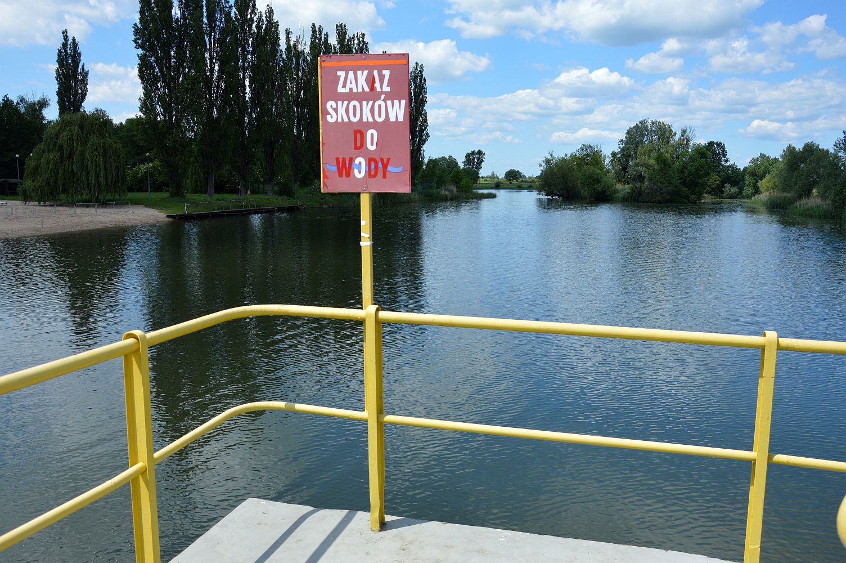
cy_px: 282
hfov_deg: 59.5
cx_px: 423
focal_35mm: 32
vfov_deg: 41.6
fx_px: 740
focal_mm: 21
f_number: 5.6
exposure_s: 1/1600
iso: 400
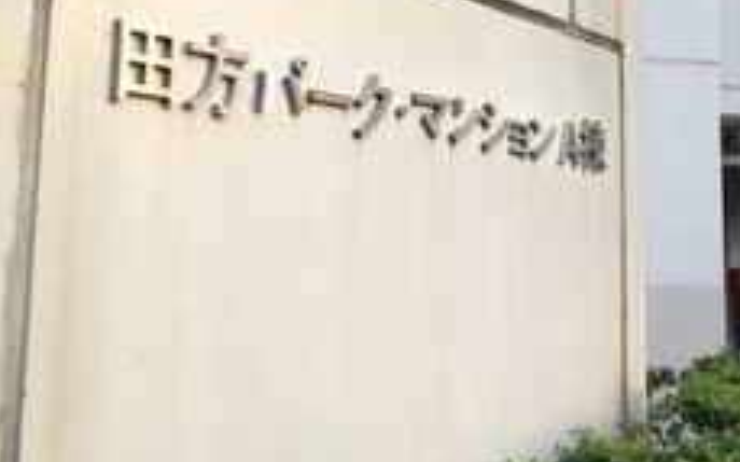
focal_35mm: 68
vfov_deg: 18.8
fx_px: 1371
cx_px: 669
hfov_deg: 29.0
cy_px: 53
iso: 50
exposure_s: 1/60
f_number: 2.4
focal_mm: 4.28
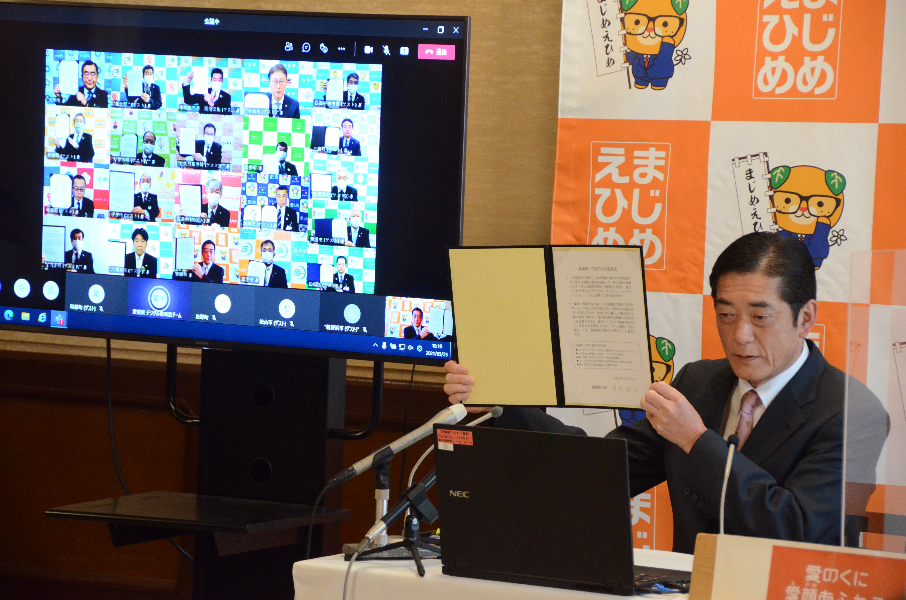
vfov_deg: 10.1
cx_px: 453
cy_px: 300
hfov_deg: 15.2
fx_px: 3390
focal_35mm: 135
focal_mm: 90
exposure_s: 1/160
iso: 4000
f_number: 5.3
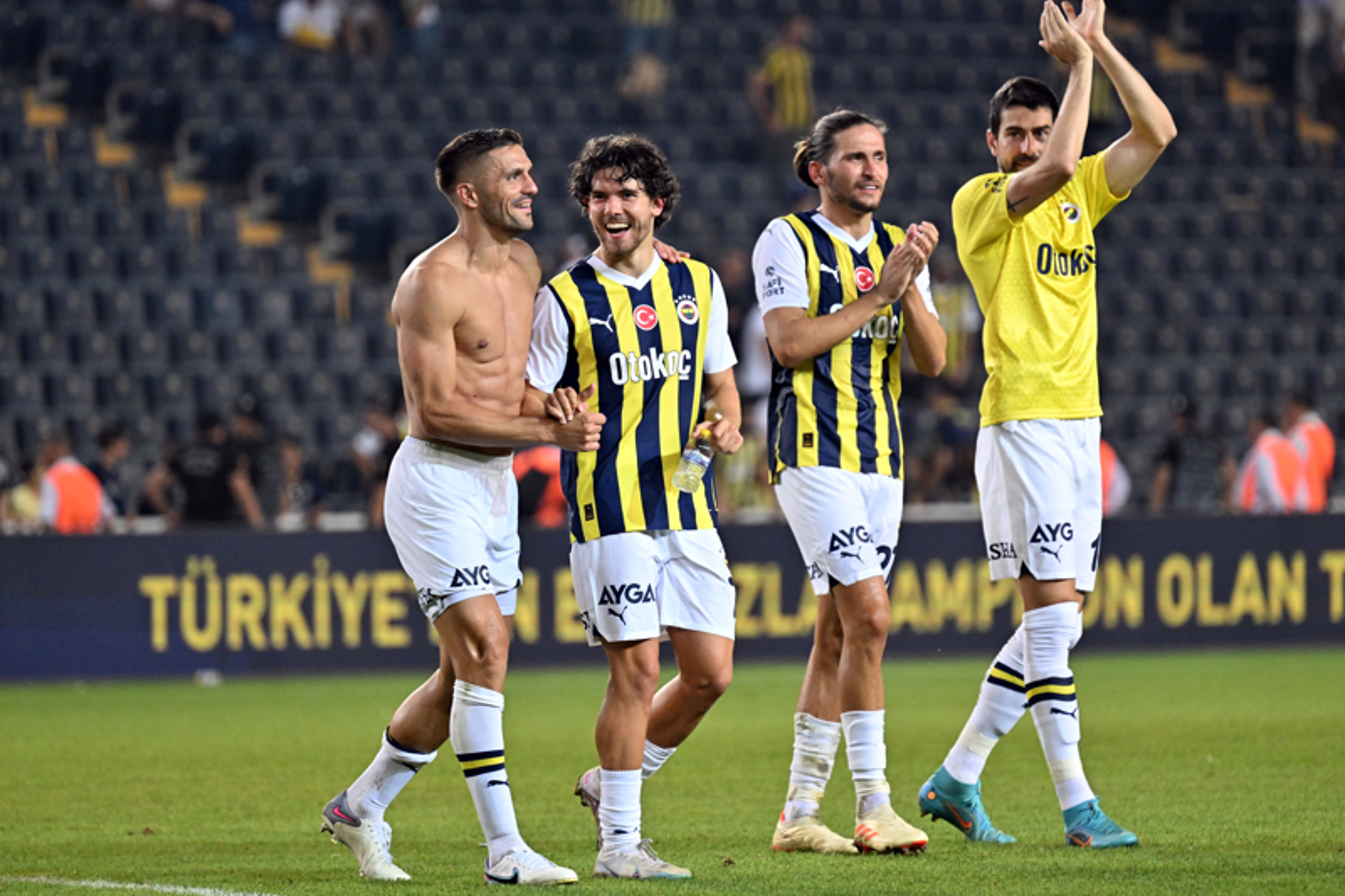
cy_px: 448
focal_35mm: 400
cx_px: 672
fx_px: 14940
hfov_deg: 5.2
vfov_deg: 3.4
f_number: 5.6
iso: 4000
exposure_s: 1/1000
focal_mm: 400
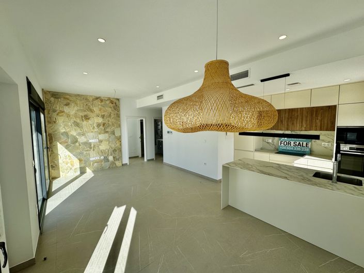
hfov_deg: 102.1
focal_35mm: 14
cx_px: 182
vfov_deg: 85.6
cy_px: 136
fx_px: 147
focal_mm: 2.22
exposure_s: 1/573
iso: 50
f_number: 2.2
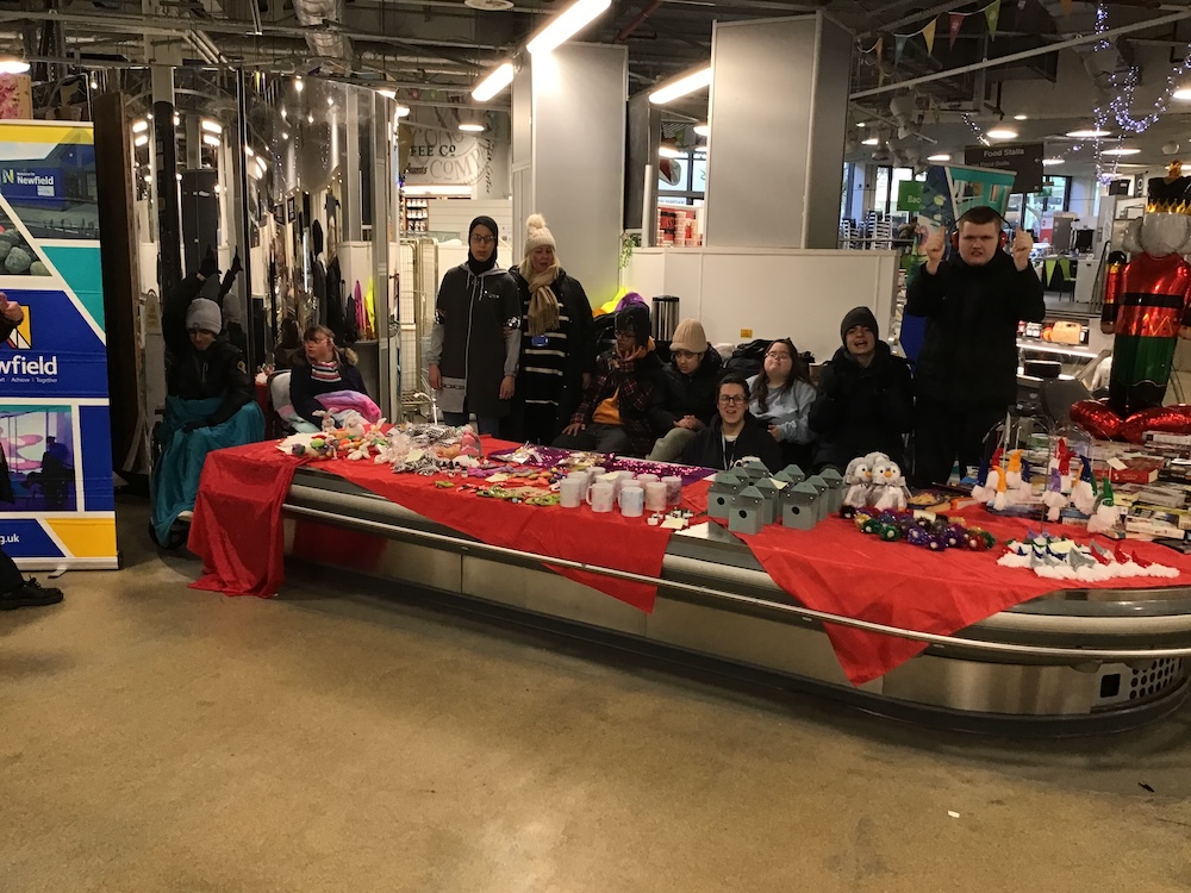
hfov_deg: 58.4
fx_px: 1067
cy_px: 446
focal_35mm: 31
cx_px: 596
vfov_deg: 45.4
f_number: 2.4
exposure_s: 1/33
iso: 40
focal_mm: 3.3
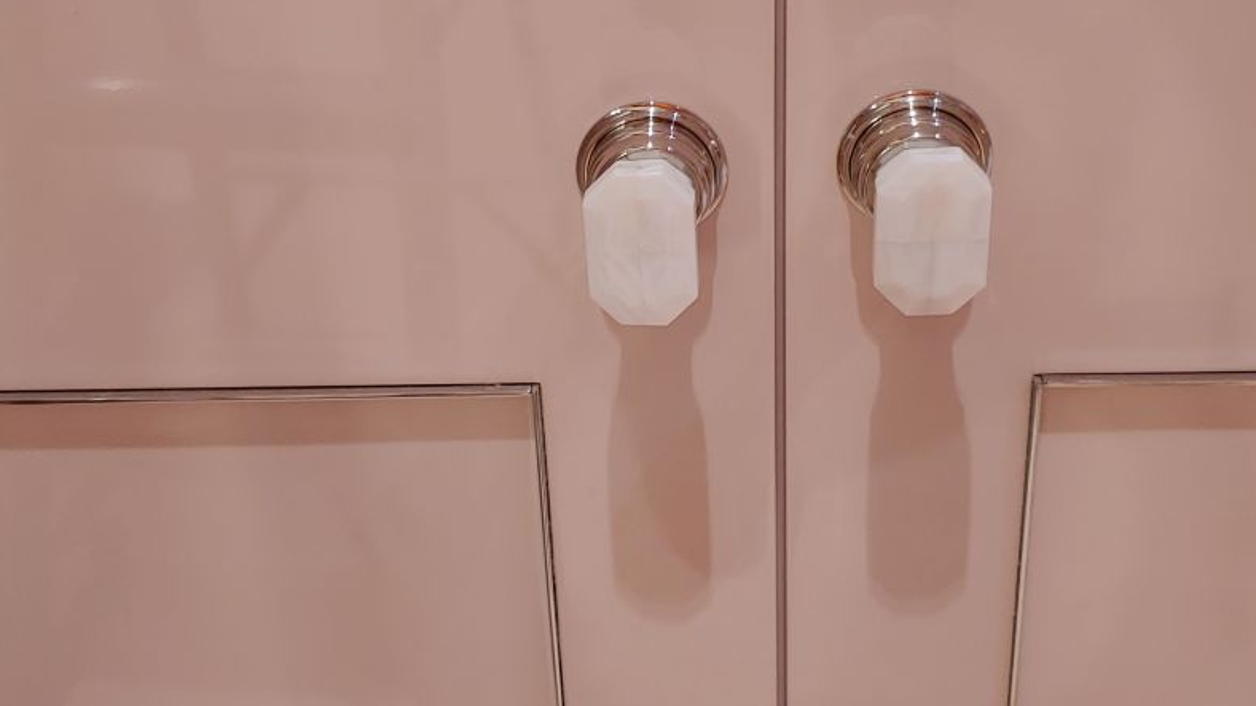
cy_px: 250
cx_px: 630
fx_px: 1732
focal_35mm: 52
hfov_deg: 39.9
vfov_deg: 23.0
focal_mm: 4.23
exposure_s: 1/40
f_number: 1.5
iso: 150
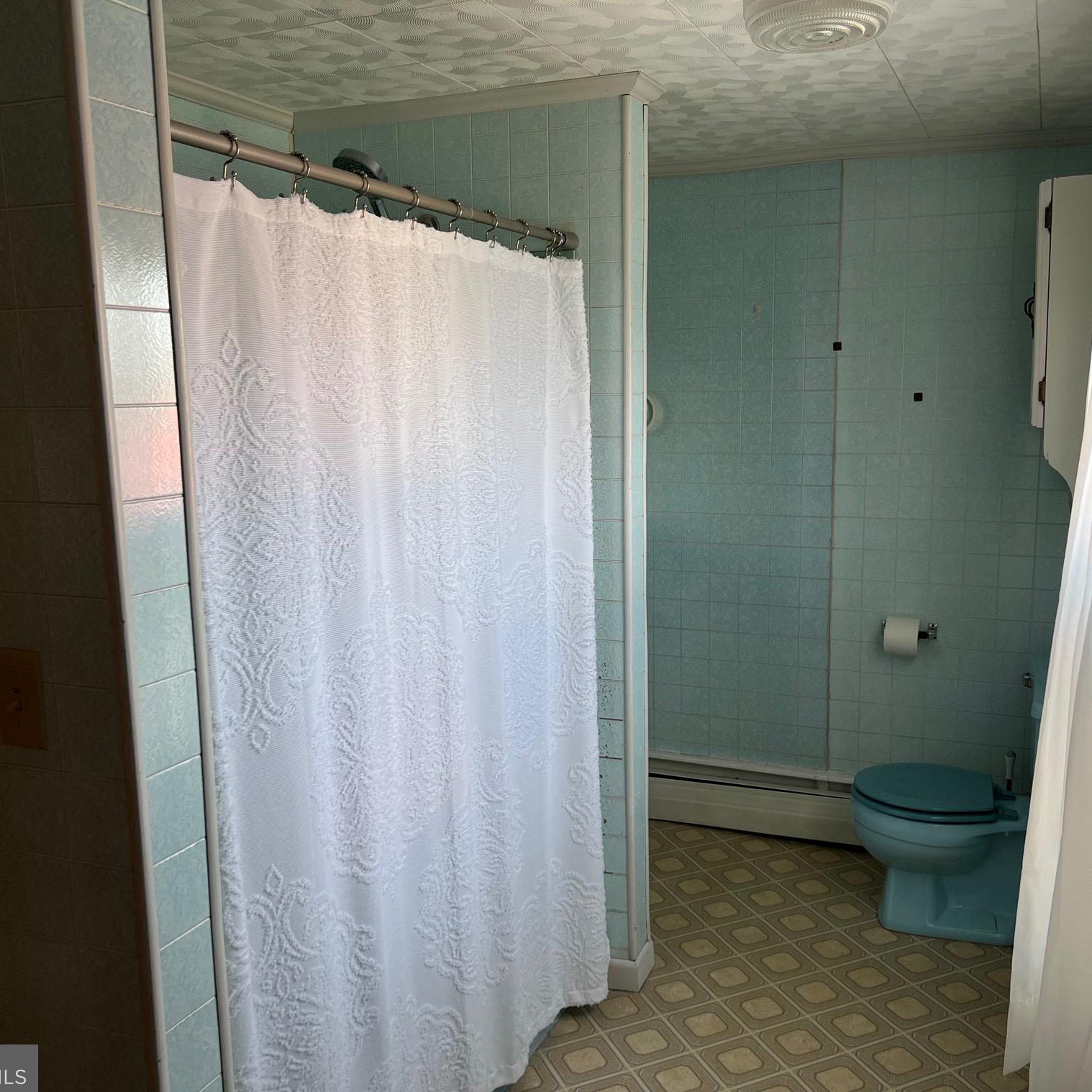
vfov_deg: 52.5
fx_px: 1106
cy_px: 551
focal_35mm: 31
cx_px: 595
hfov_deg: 52.5
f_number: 1.5
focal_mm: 5.7
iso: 80
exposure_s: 1/60
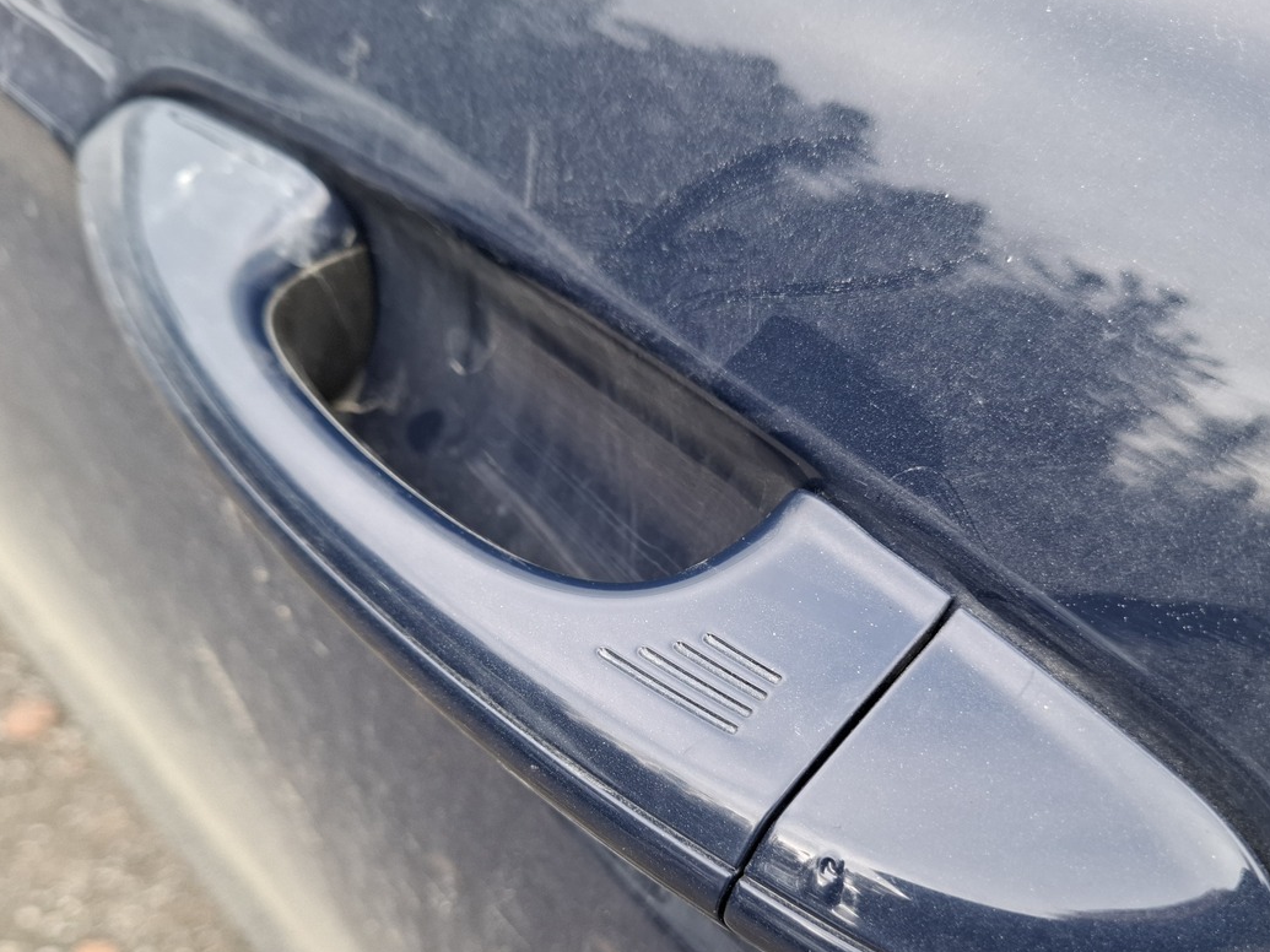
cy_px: 637
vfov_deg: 43.5
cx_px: 677
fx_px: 1174
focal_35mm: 32
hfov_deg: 56.8
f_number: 1.8
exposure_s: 1/100
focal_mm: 5.54
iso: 50
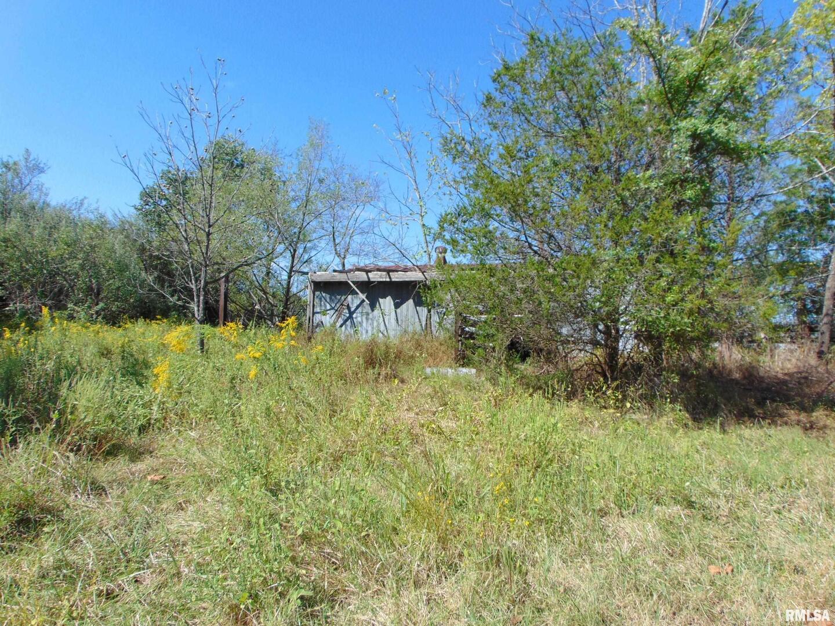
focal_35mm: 25
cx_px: 418
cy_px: 313
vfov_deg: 54.9
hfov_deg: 69.4
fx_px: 603
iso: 100
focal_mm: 4.5
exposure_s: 1/200
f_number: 7.7
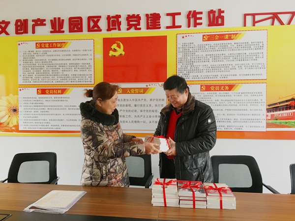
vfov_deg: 48.2
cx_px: 148
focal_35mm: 29
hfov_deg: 61.7
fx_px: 247
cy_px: 110
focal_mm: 4.15
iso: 64
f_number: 2.2
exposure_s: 1/17
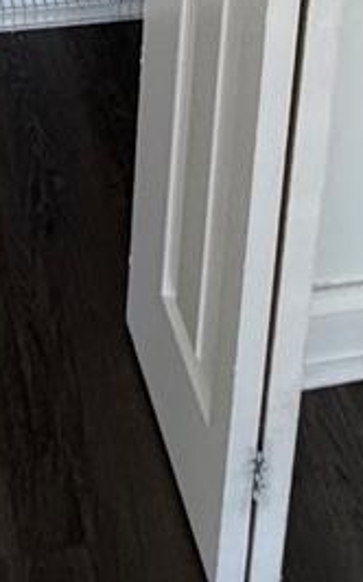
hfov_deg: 18.5
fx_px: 1062
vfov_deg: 19.4
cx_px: -55
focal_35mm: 67
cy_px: -554
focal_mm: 2.22
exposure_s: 1/121
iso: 200
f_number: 2.2
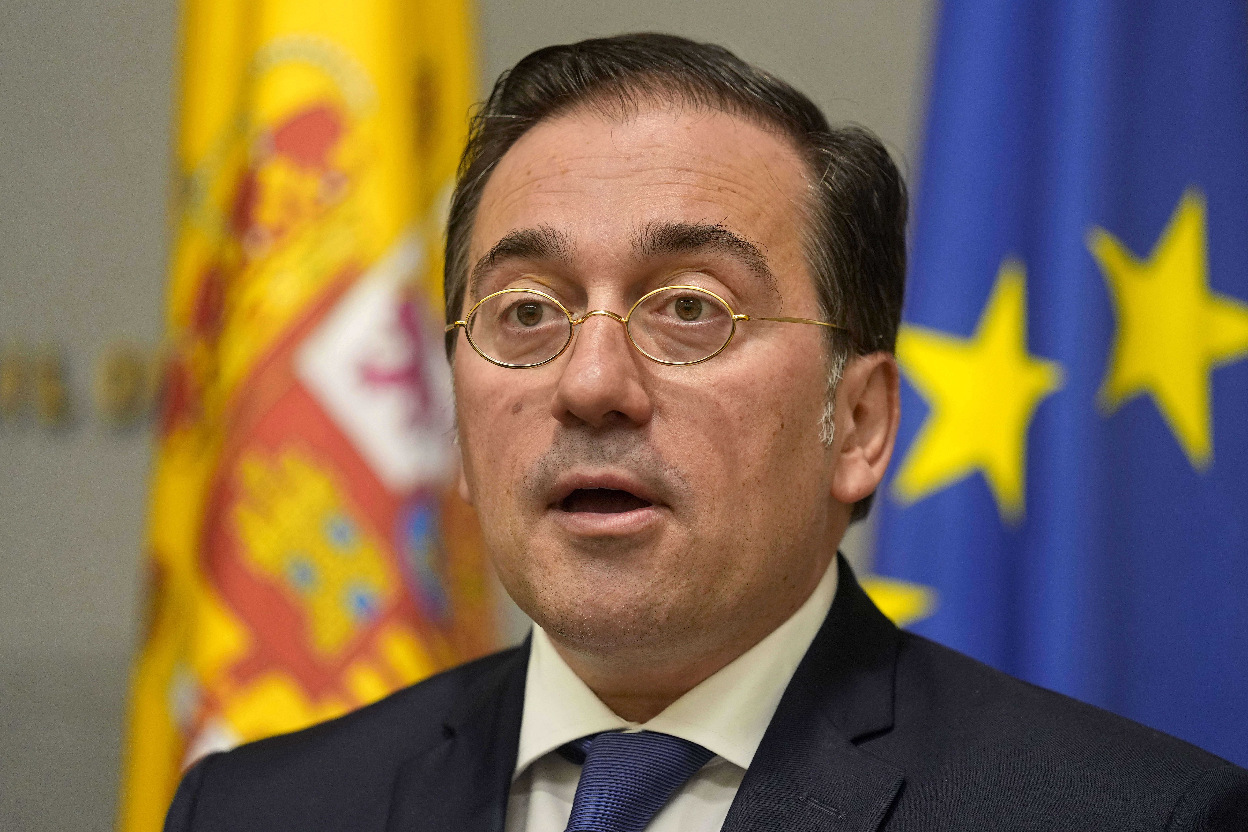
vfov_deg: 6.9
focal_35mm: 200
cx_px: 624
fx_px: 6933
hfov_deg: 10.3
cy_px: 416
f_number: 3.2
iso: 1600
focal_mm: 200
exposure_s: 1/400
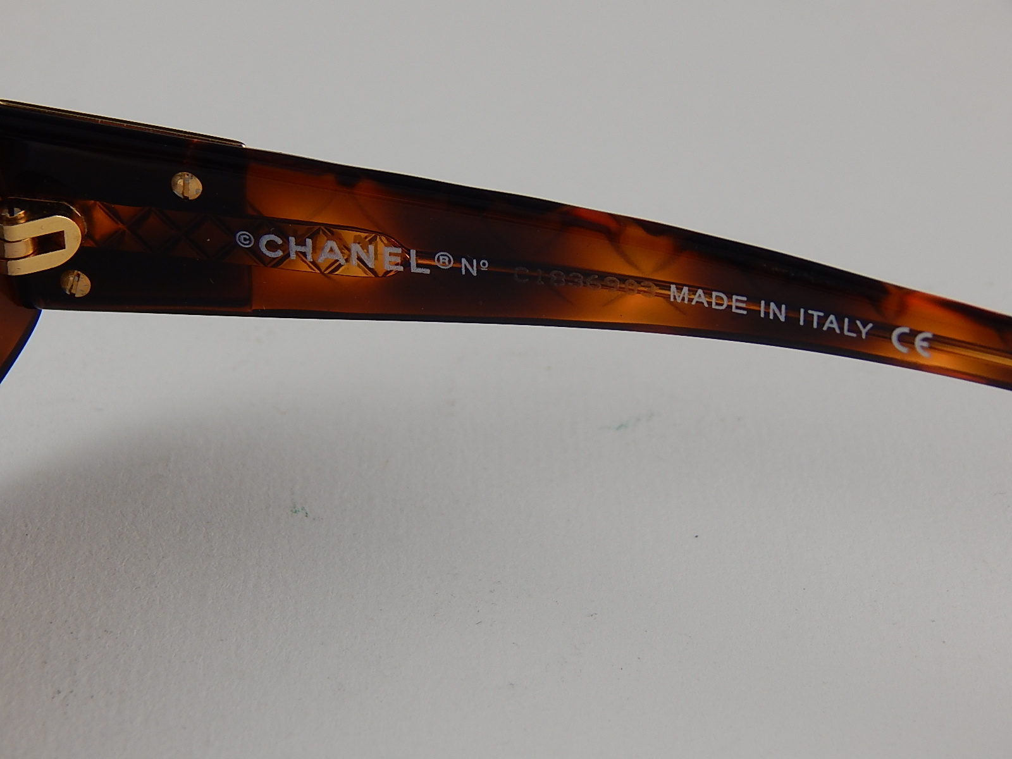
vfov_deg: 14.2
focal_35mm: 104
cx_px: 506
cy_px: 380
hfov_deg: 18.9
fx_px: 3040
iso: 125
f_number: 4.5
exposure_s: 1/40
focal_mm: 18.7
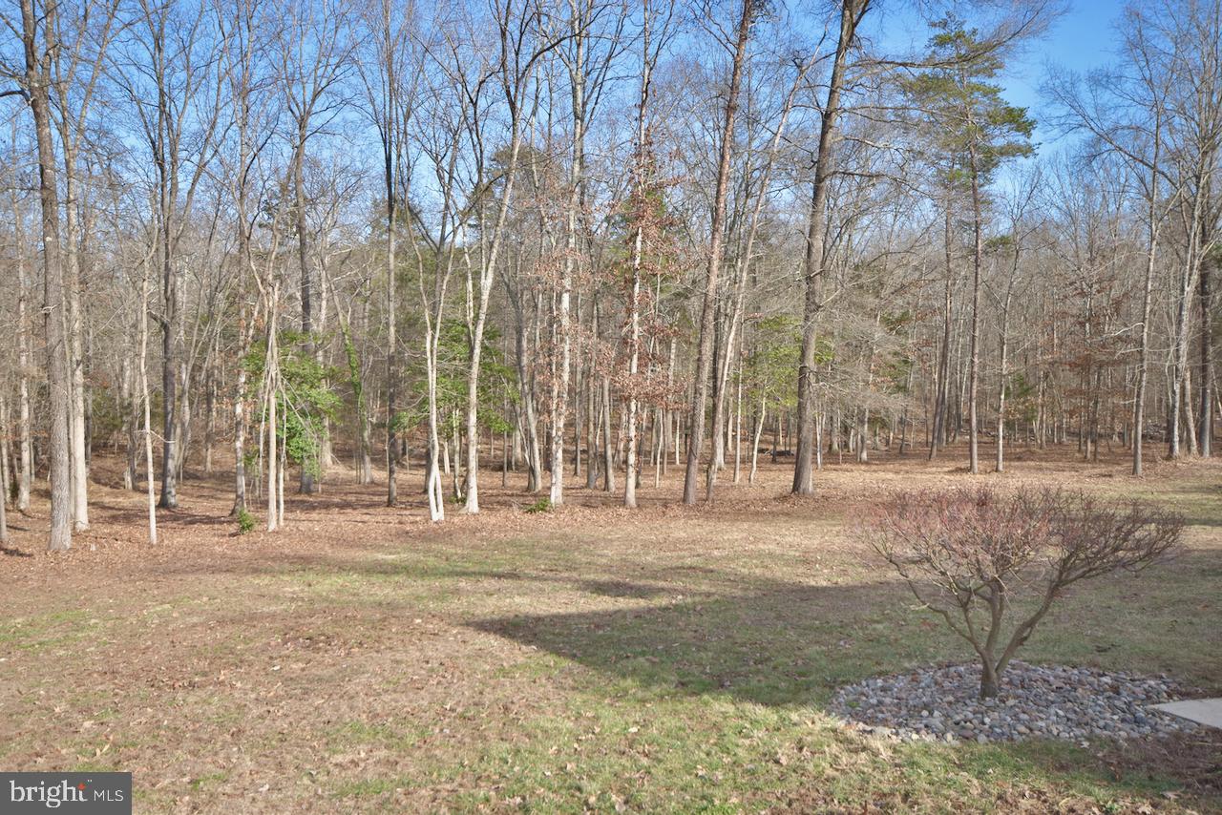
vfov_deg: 43.6
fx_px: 1018
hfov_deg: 61.9
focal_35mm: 30
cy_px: 408
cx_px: 611
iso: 400
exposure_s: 1/250
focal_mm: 20
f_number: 8
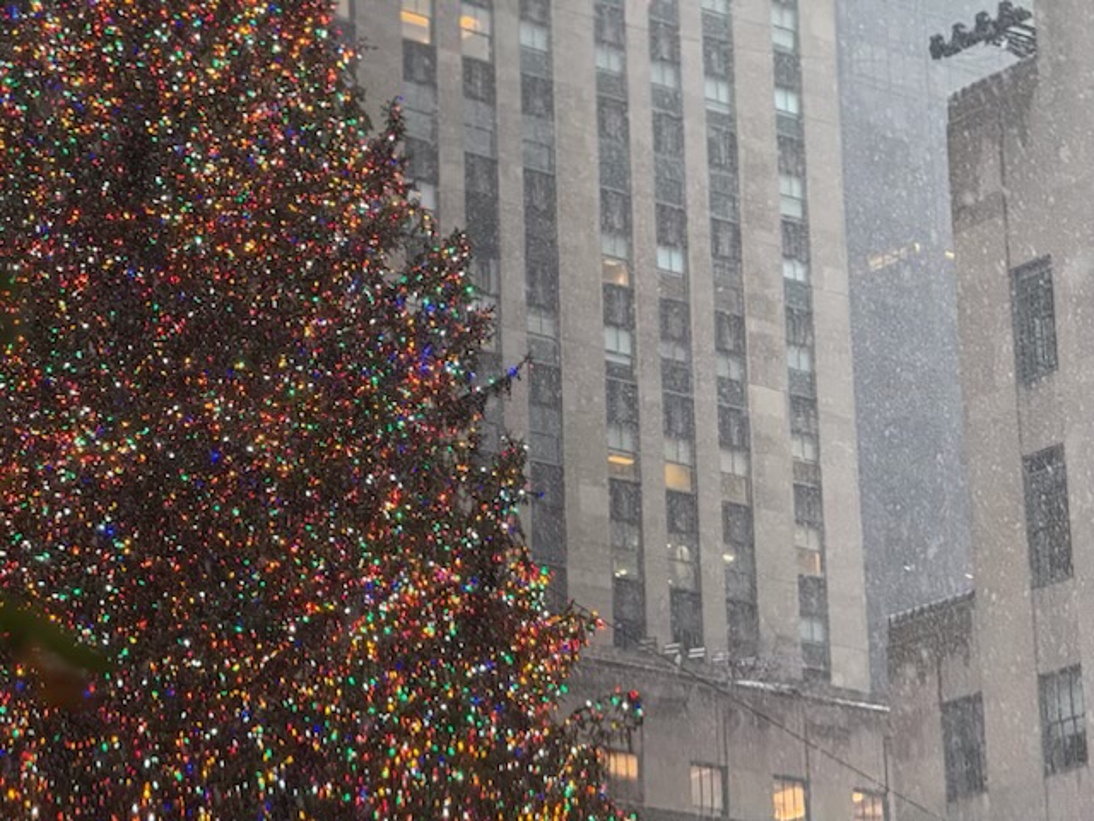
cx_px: 547
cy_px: 410
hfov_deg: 16.4
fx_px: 3792
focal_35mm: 120
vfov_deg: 12.3
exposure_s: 1/120
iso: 200
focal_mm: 15.66
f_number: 2.8
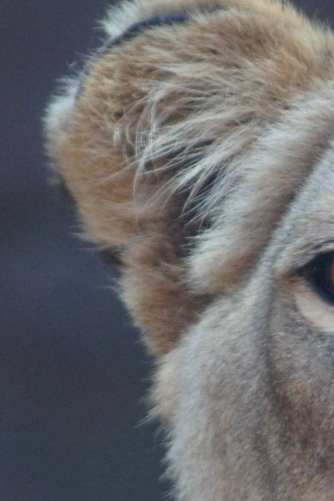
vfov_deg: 1.7
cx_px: 490
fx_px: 16852
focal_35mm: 1211
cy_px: 395
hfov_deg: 1.1
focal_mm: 300
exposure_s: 1/500
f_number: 5.6
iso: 1600
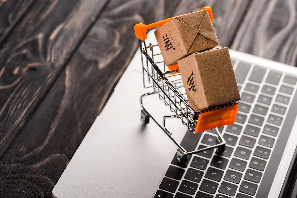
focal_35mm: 105
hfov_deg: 19.5
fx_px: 866
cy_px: 99
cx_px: 148
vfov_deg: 13.0
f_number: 7.1
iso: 100
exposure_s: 1/200
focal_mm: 105
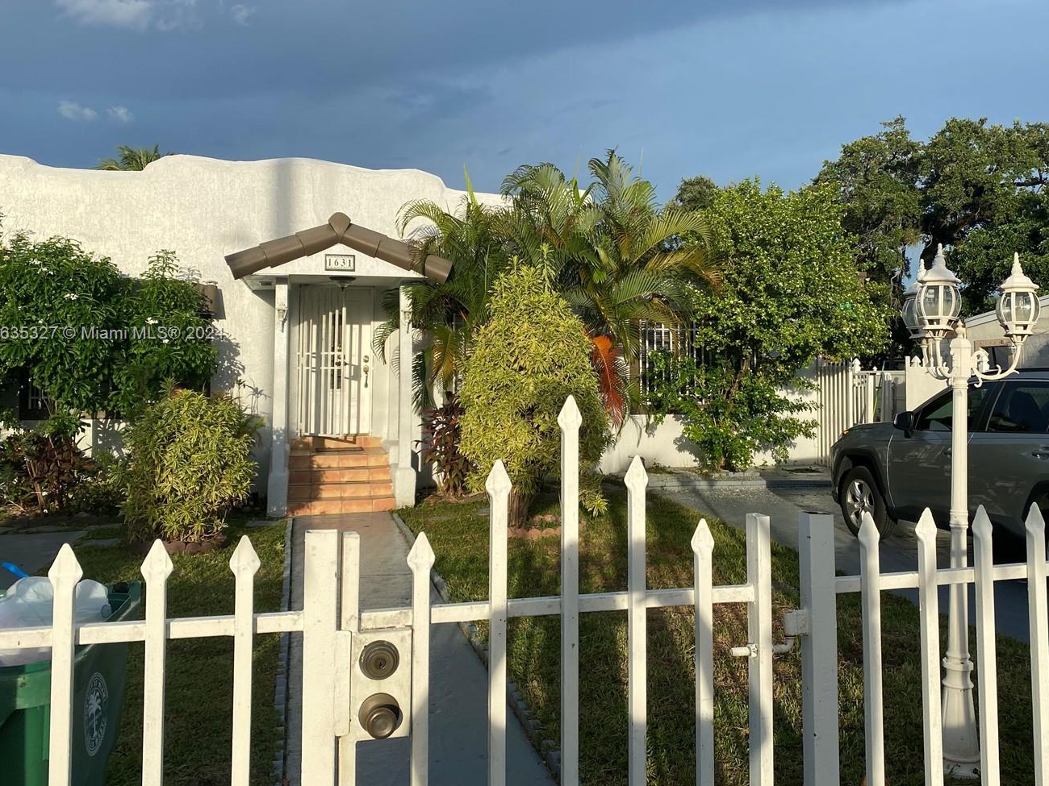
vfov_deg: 44.0
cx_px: 612
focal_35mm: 32
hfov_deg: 56.5
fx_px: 970
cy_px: 335
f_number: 1.8
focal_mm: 4.25
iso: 32
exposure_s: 1/2066
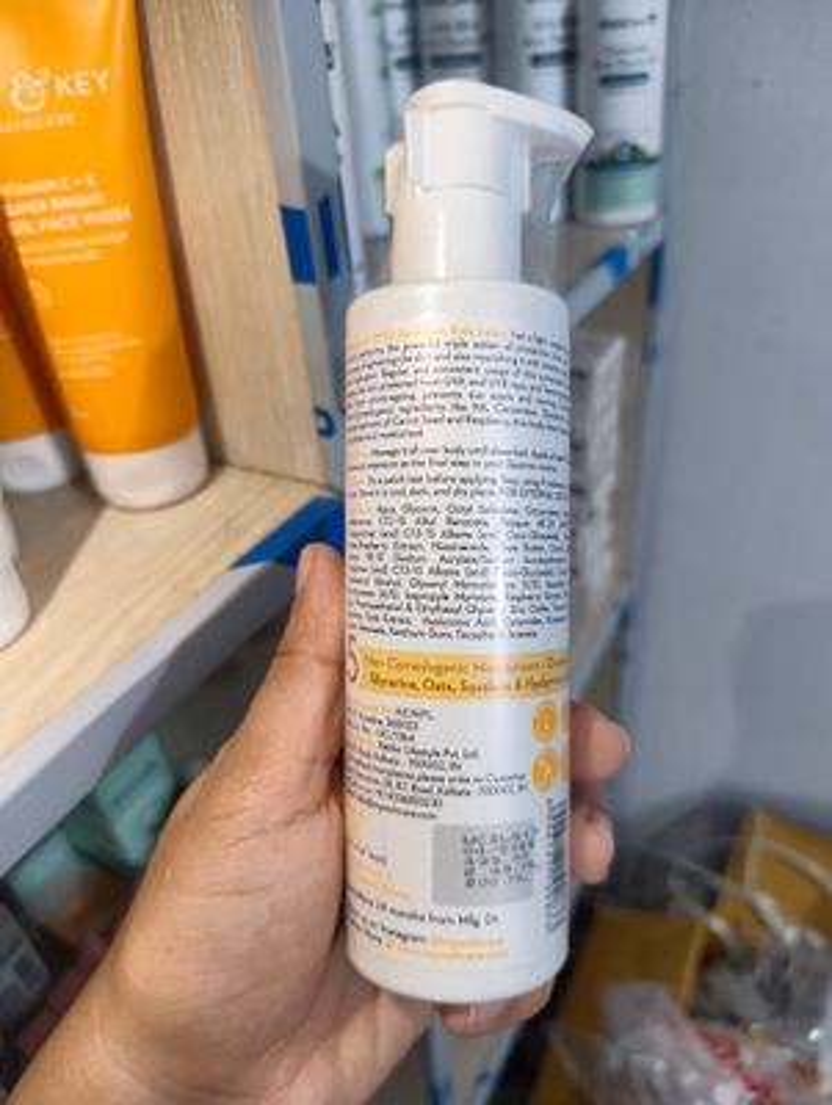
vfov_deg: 71.5
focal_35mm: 24
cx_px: 416
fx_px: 767
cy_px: 552
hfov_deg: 56.9
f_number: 1.87
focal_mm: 5.56
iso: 849
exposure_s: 1/50
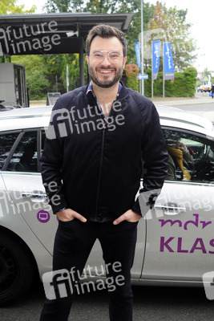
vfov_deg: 53.1
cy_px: 160
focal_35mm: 36
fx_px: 321
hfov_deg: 36.9
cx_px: 107
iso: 1000
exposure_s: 1/160
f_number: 4.5
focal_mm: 24
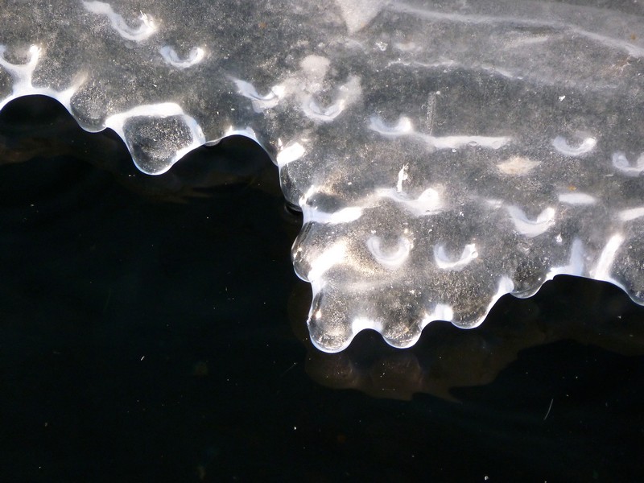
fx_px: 8930
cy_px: 242
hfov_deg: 4.1
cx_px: 322
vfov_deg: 3.1
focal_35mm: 480
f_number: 5.9
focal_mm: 68.8
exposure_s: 1/250
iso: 250
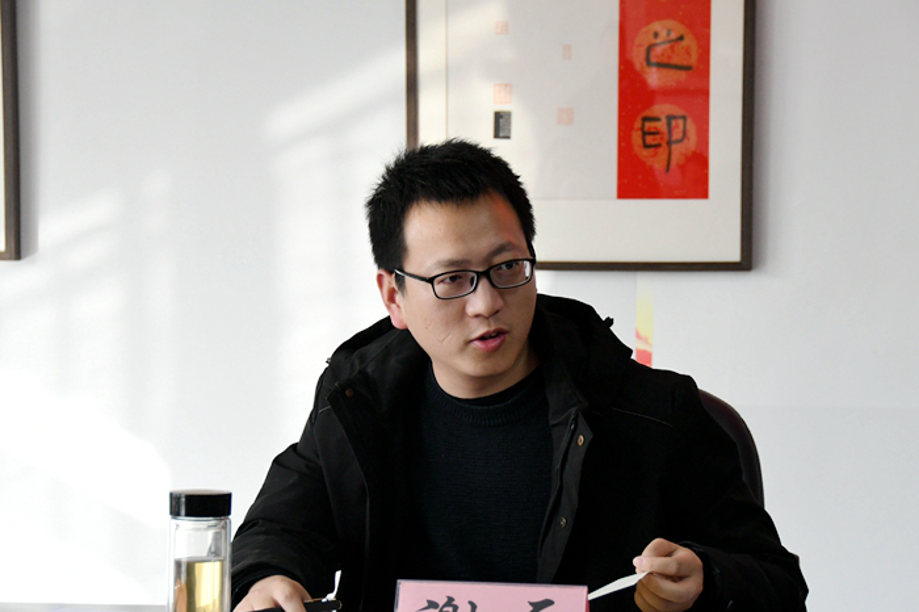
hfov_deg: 17.1
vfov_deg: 11.4
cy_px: 347
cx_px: 495
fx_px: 3062
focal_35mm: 120
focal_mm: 70
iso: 2000
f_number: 5
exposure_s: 1/200
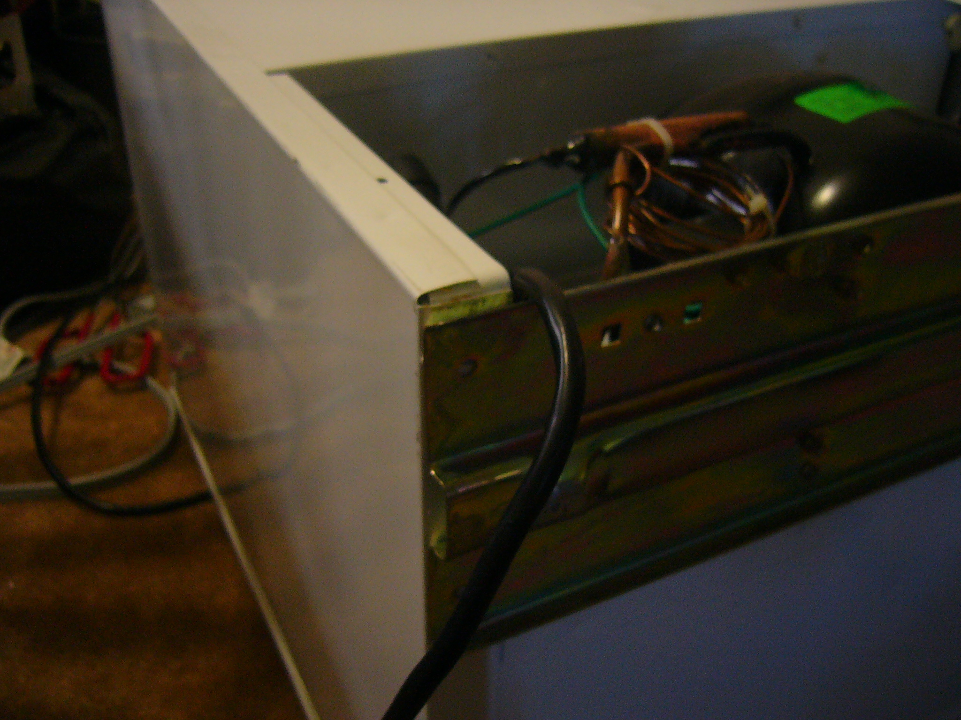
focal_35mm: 35
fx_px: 972
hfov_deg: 52.6
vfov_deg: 40.7
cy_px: 360
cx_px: 480
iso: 200
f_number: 2.8
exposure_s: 1/8
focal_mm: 5.8
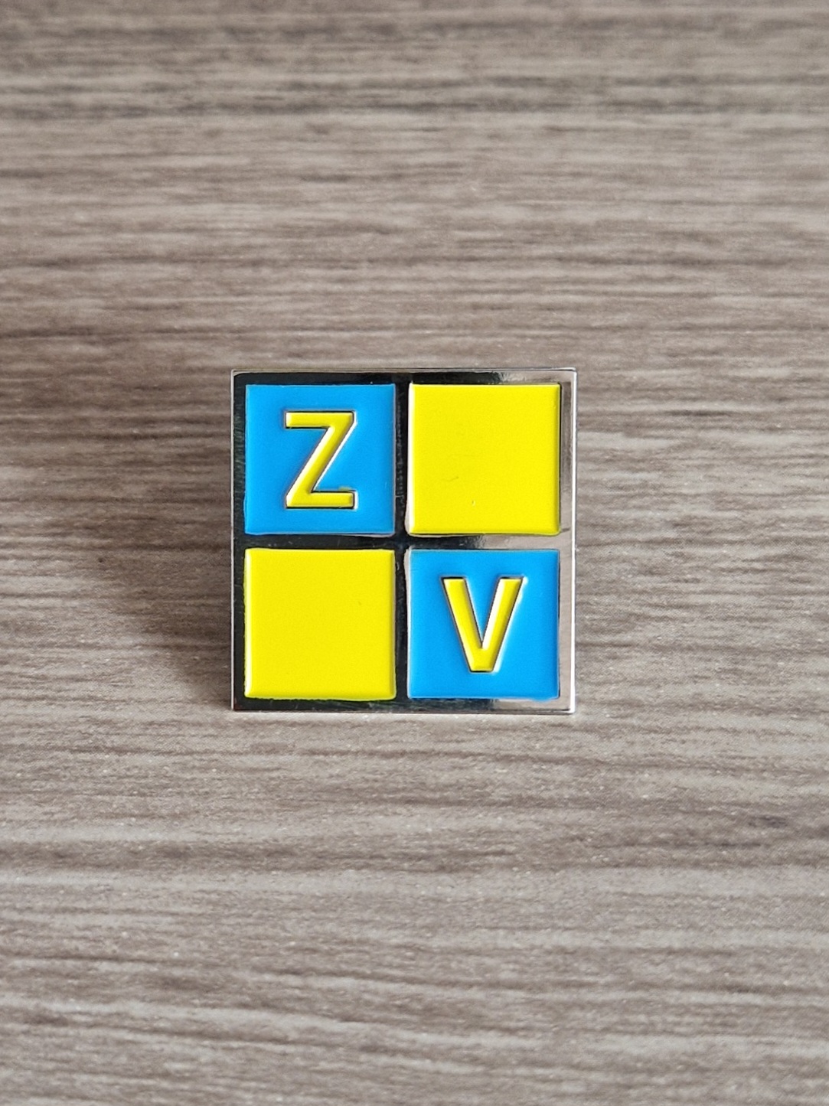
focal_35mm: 23
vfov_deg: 73.9
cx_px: 414
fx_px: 735
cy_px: 553
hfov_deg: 58.9
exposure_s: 1/100
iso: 50
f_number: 1.8
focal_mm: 5.4
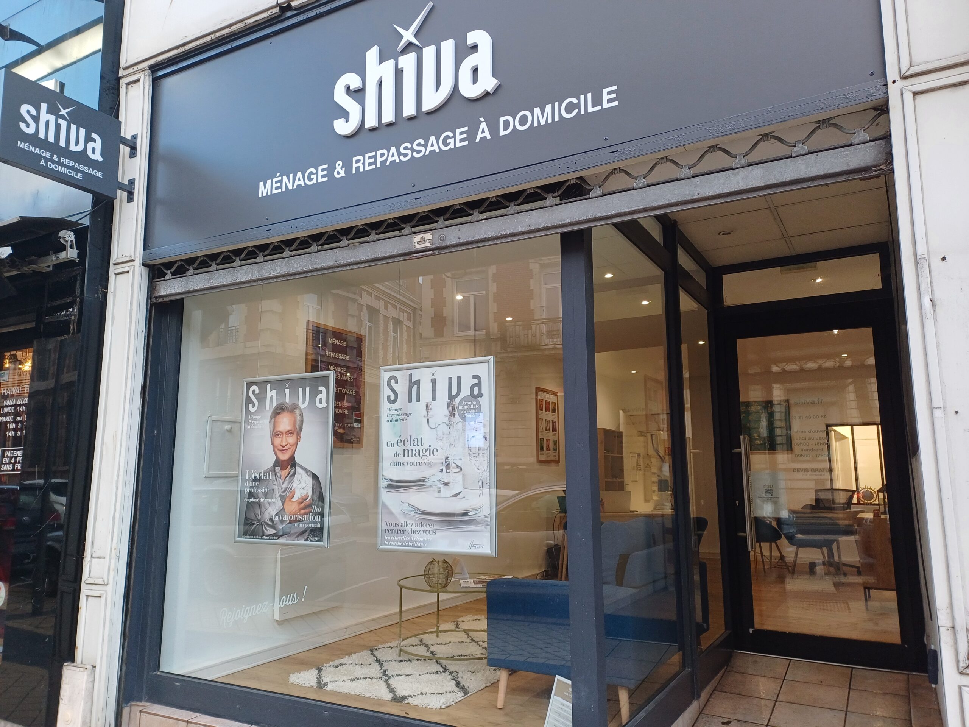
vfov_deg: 54.9
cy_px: 364
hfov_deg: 69.4
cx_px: 484
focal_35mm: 25
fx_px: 700
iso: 64
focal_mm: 4.65
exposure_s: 1/50
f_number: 1.8
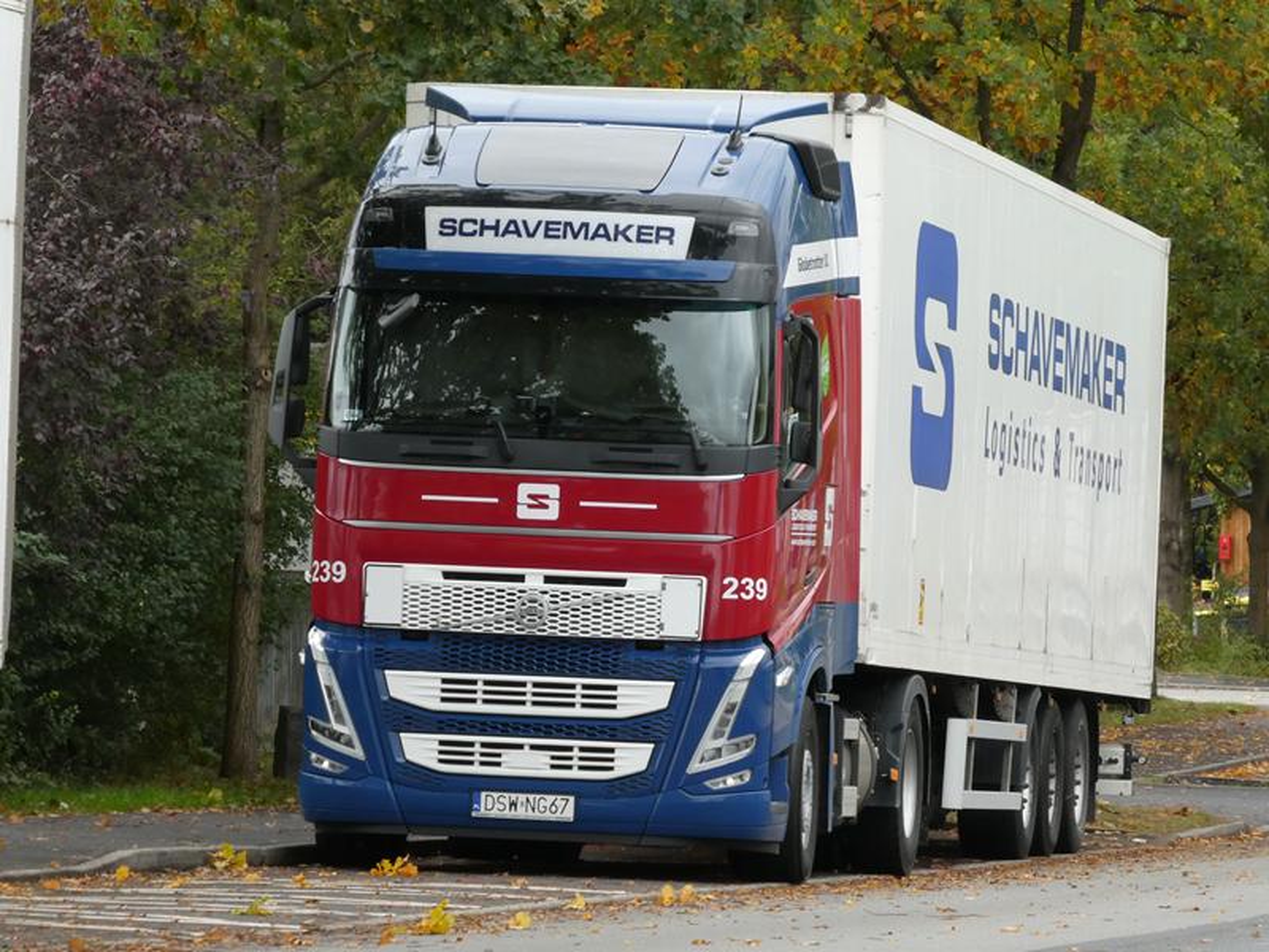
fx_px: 10998
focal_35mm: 300
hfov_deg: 6.6
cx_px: 634
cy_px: 476
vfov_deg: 5.0
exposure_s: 1/100
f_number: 5.8
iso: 320
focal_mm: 53.8
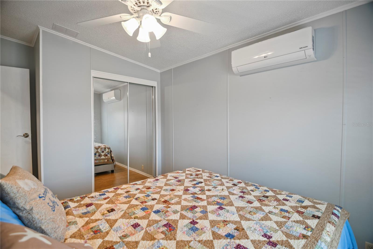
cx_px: 186
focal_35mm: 16
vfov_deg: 73.7
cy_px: 124
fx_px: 166
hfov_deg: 96.7
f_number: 2.8
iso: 100
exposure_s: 1/5
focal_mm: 11
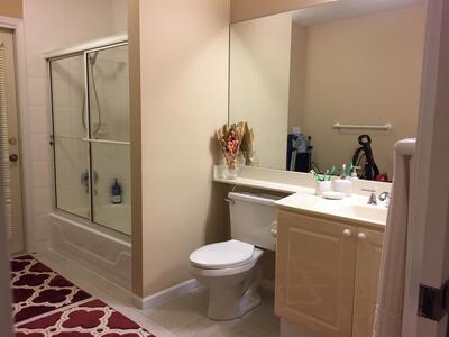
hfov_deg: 61.7
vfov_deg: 48.2
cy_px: 168
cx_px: 224
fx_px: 376
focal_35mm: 29
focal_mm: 4.15
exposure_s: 1/30
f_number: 2.2
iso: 80
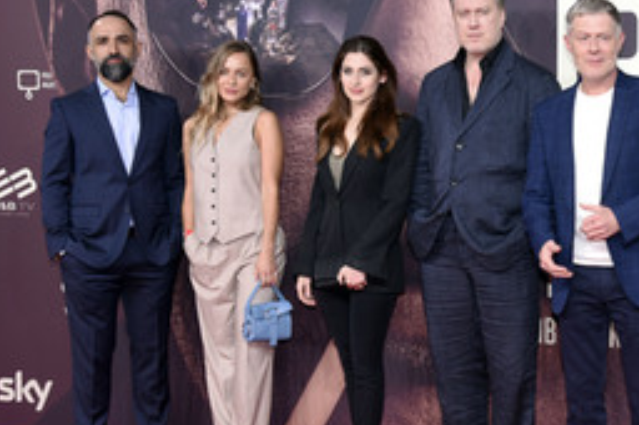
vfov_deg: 20.2
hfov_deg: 29.7
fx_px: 1188
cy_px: 248
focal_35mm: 67
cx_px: 471
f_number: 8
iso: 500
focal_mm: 38
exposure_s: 1/160
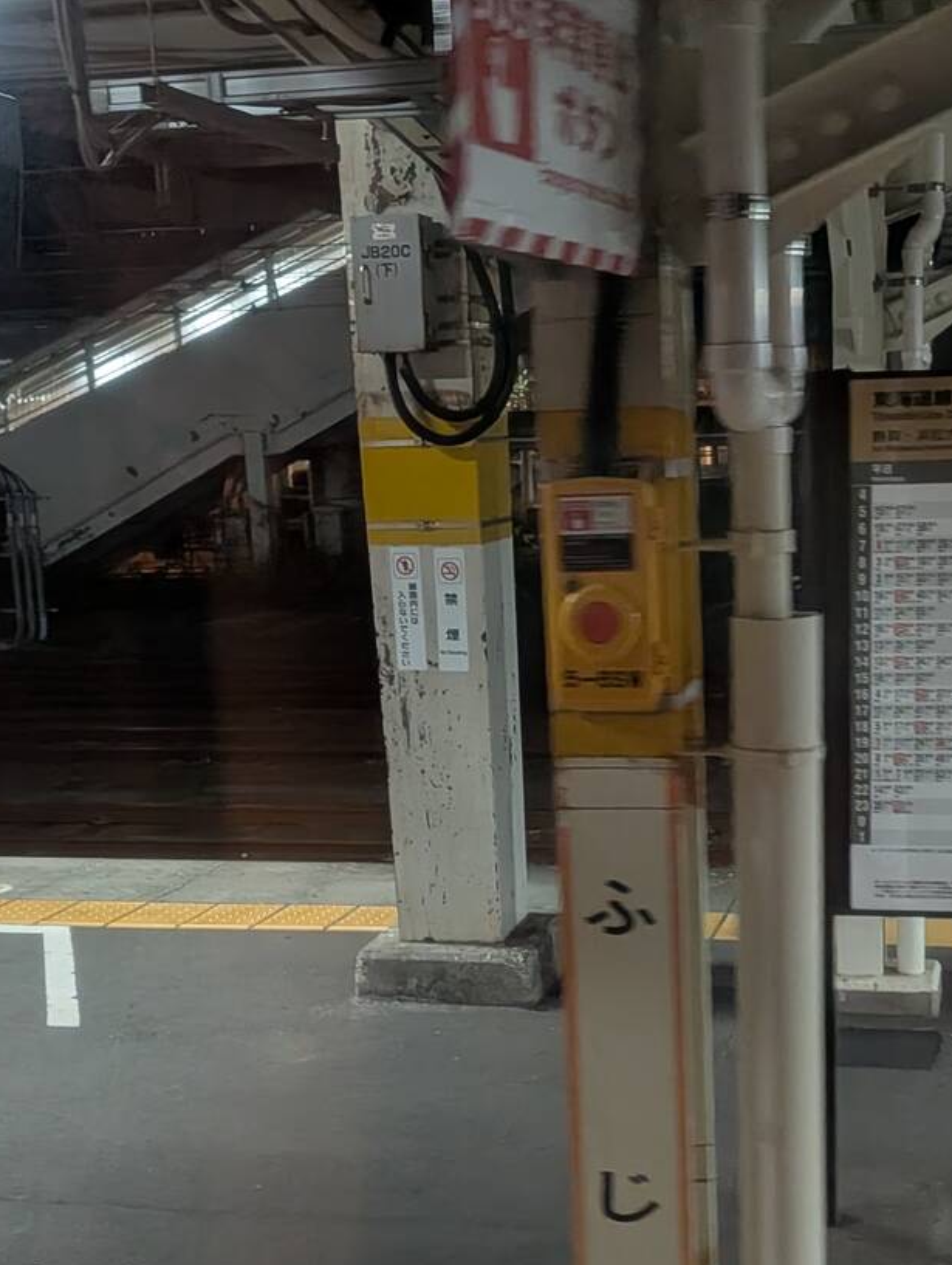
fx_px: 1719
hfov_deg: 30.5
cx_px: 694
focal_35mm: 47
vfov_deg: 40.1
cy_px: 788
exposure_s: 1/120
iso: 1549
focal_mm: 6.9
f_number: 1.68
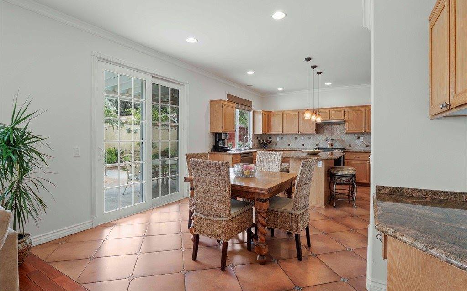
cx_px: 234
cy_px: 142
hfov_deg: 94.4
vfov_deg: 67.9
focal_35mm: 17
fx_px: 216
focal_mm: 8
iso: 200
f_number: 9
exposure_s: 1/2
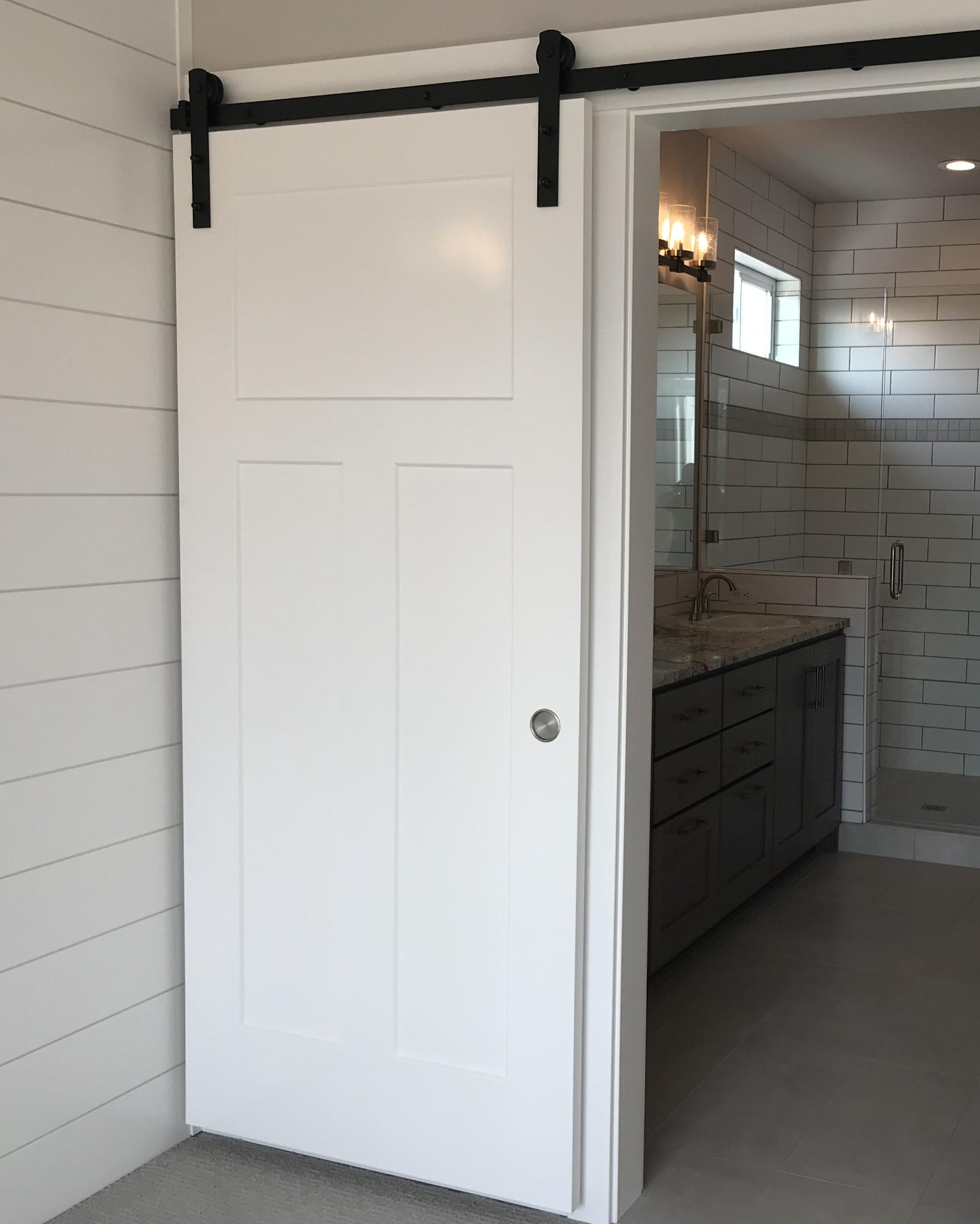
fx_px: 1341
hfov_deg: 39.0
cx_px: 746
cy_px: 618
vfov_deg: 49.1
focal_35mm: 37
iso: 20
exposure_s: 1/240
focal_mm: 3.99
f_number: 1.8
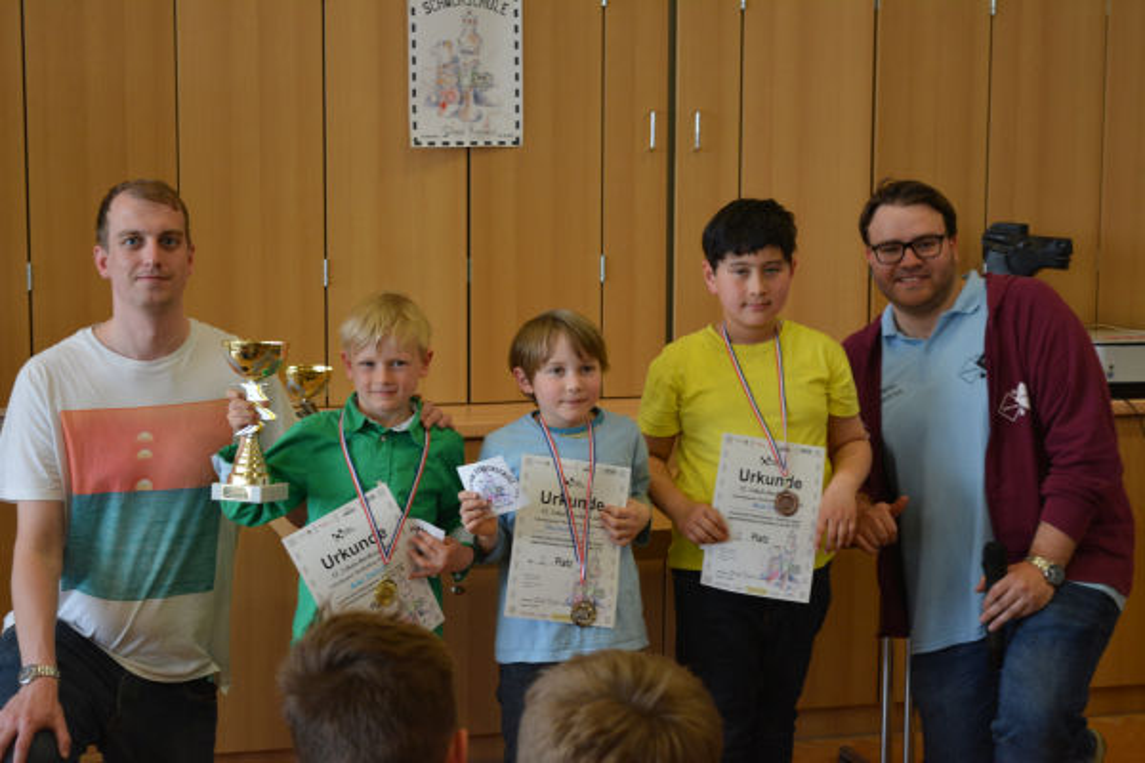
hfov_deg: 29.2
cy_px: 382
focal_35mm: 69
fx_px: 2194
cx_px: 572
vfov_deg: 19.7
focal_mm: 46
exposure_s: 1/60
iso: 720
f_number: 5
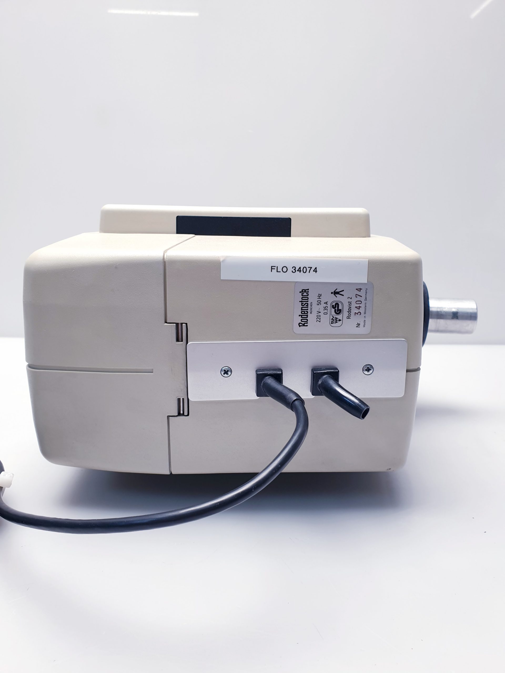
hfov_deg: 53.1
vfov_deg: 67.3
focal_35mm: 26
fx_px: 506
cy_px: 336
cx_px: 252
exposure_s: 1/50
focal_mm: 4.3
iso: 50
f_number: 2.4
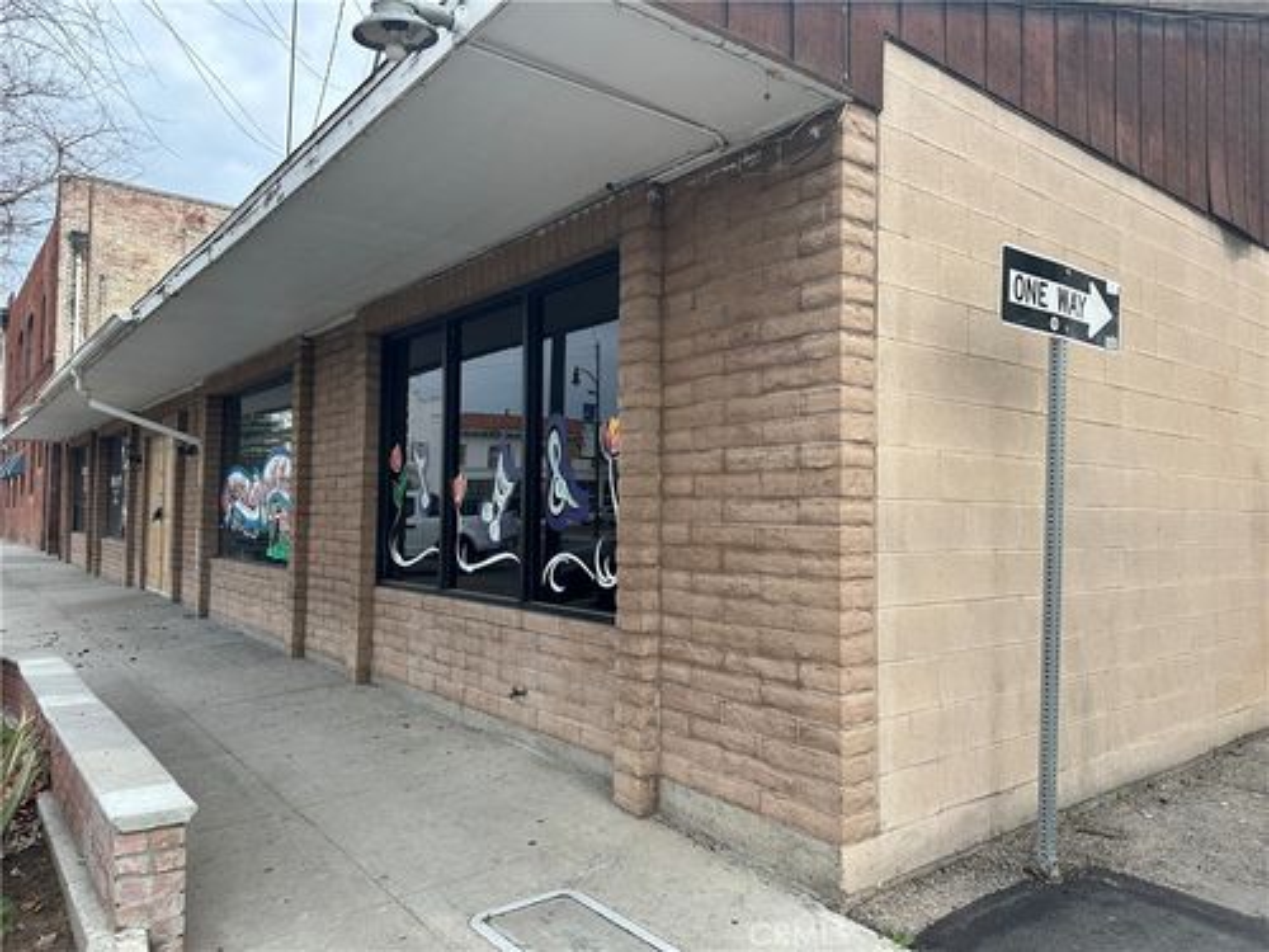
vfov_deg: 56.8
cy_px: 476
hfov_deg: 71.6
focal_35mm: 24
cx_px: 634
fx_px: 880
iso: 80
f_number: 1.78
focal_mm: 6.86
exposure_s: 1/587
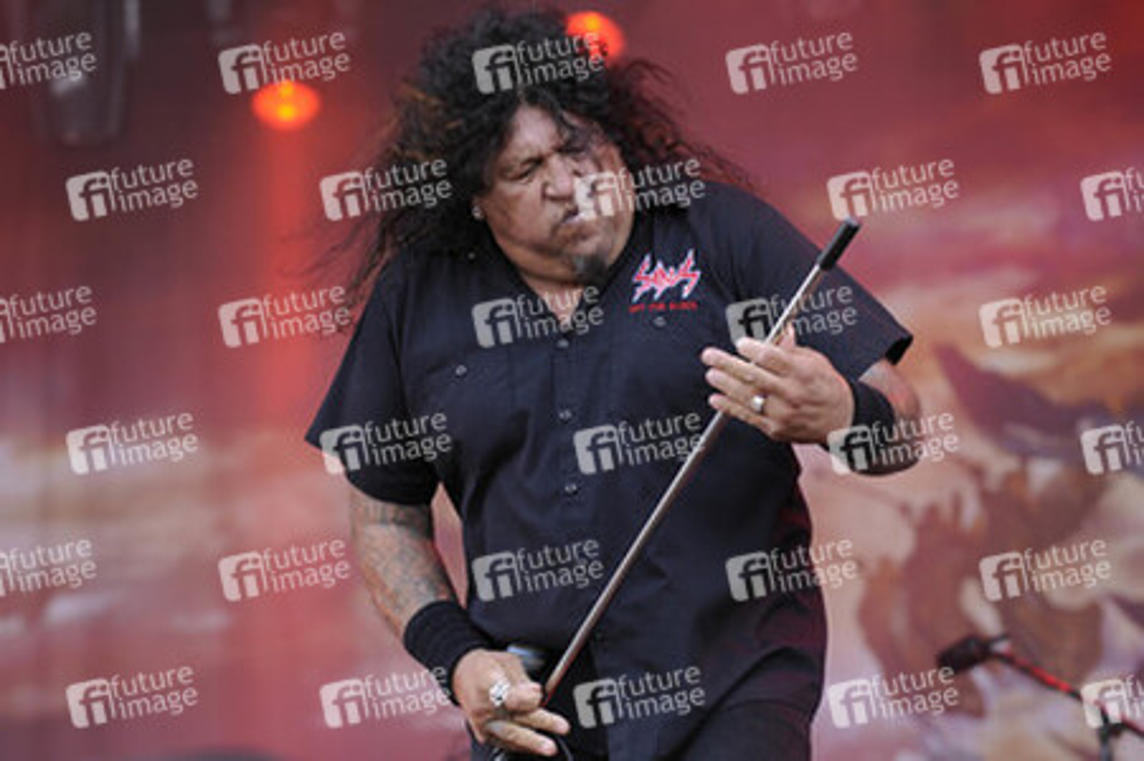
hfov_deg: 11.4
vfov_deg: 7.6
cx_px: 572
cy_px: 380
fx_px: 5716
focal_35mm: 180
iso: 250
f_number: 4
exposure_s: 1/250
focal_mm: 120
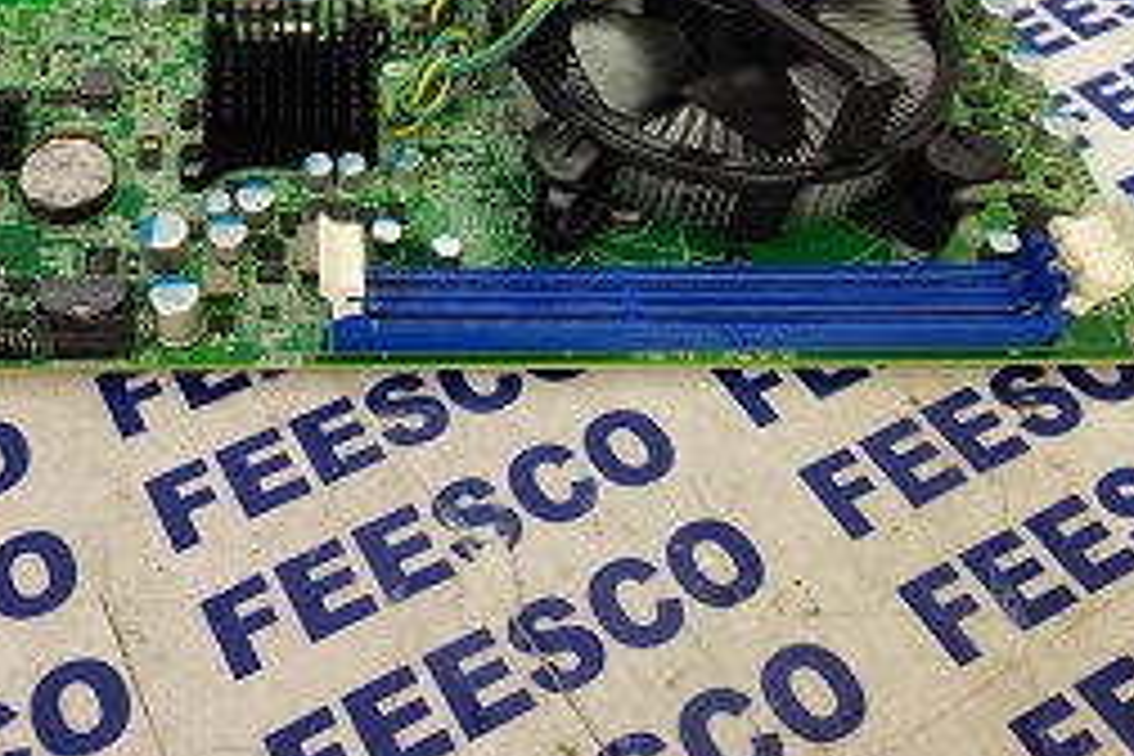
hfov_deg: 43.9
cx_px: 284
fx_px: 1354
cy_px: 135
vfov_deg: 30.3
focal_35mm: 43
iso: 640
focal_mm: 5.58
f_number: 1.8
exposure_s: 1/25
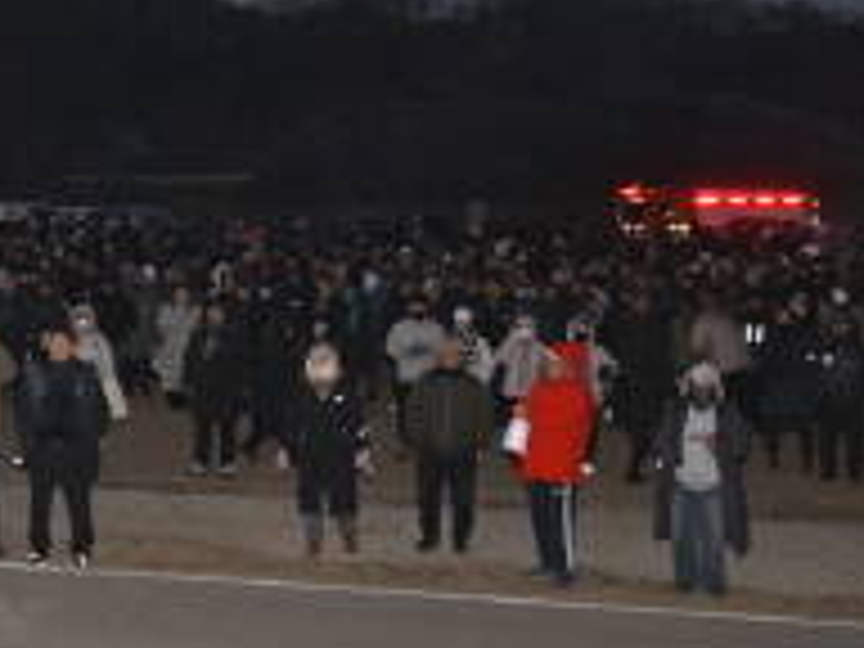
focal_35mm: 77
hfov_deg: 23.1
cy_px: 274
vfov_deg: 19.1
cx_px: -187
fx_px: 1922
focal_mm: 24
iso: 1250
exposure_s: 1/160
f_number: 4
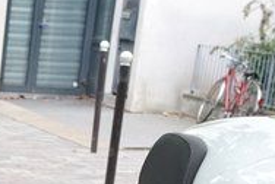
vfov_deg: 8.5
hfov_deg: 12.6
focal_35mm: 153
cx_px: -162
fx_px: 1171
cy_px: 372
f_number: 4
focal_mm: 24
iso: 1000
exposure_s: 1/160
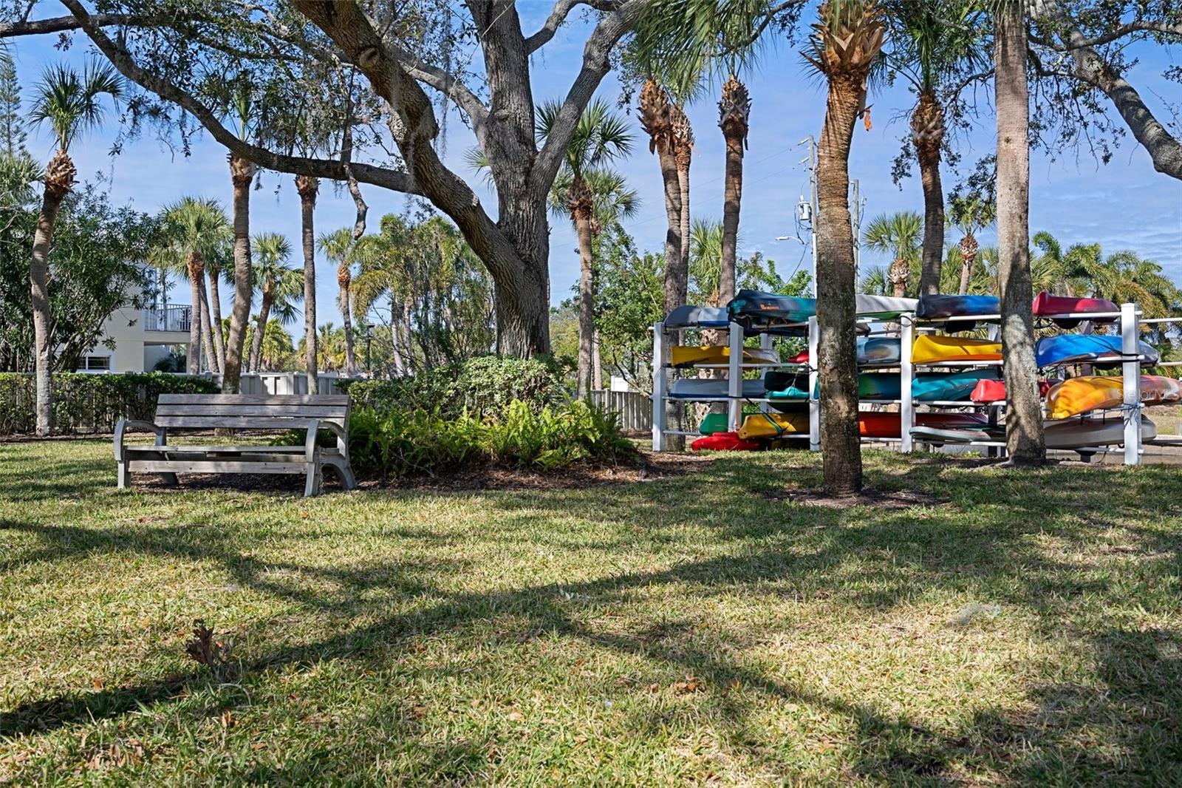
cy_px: 394
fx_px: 1149
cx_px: 591
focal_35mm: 35
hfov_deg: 54.4
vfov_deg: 37.8
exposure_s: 1/100
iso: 320
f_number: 8
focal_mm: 35
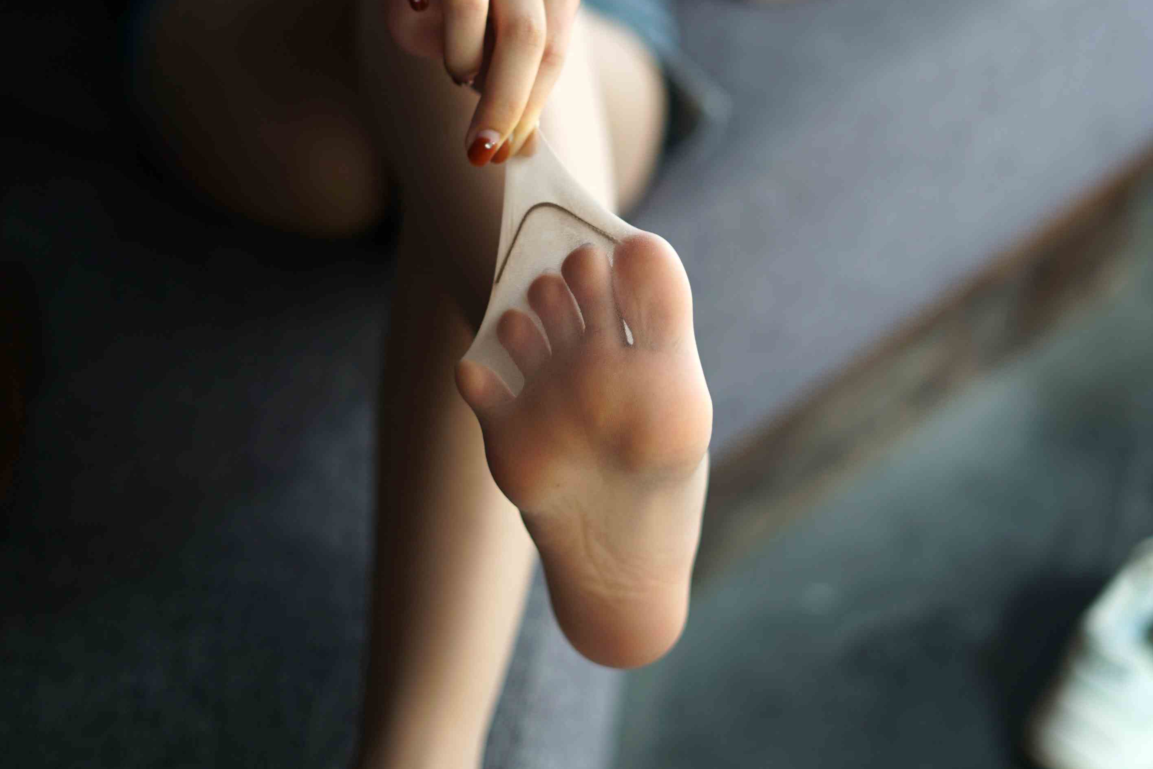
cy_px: 170
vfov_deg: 18.0
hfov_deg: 27.0
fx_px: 2402
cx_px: 577
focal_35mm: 75
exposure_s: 1/50
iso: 200
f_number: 2
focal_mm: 50
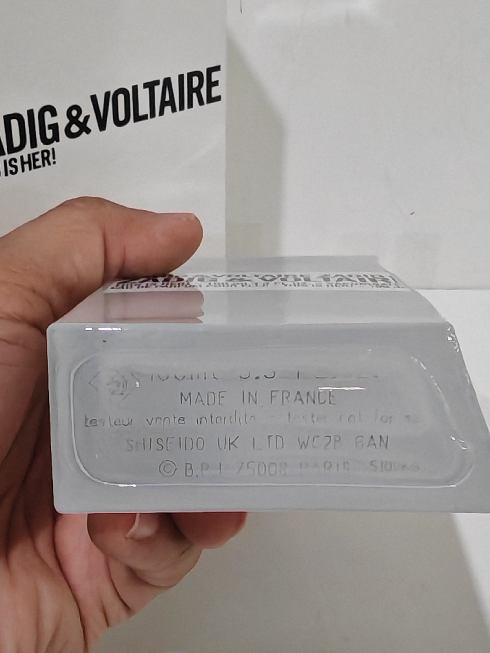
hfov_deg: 26.6
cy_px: 330
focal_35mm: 55
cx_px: 248
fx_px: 1038
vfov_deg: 34.9
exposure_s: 1/50
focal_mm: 1.96
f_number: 2.2
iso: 800
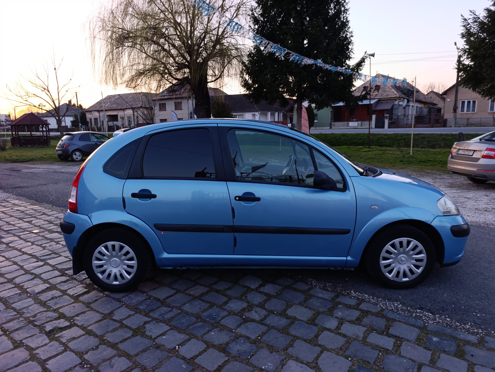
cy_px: 186
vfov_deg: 59.0
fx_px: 329
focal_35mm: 23
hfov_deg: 73.8
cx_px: 248
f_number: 1.6
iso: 500
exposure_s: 1/100
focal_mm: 6.14
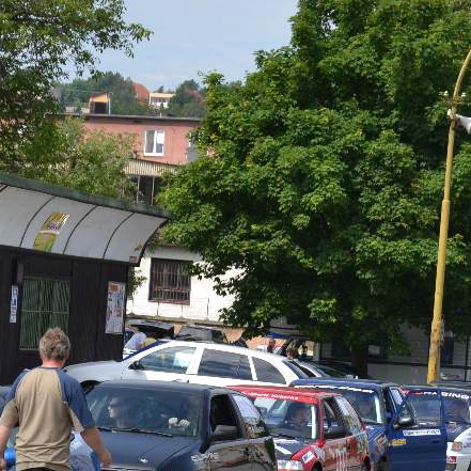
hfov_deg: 9.5
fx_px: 2848
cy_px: 437
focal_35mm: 185
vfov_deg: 9.4
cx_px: 257
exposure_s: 1/1250
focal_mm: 50
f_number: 5.6
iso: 400
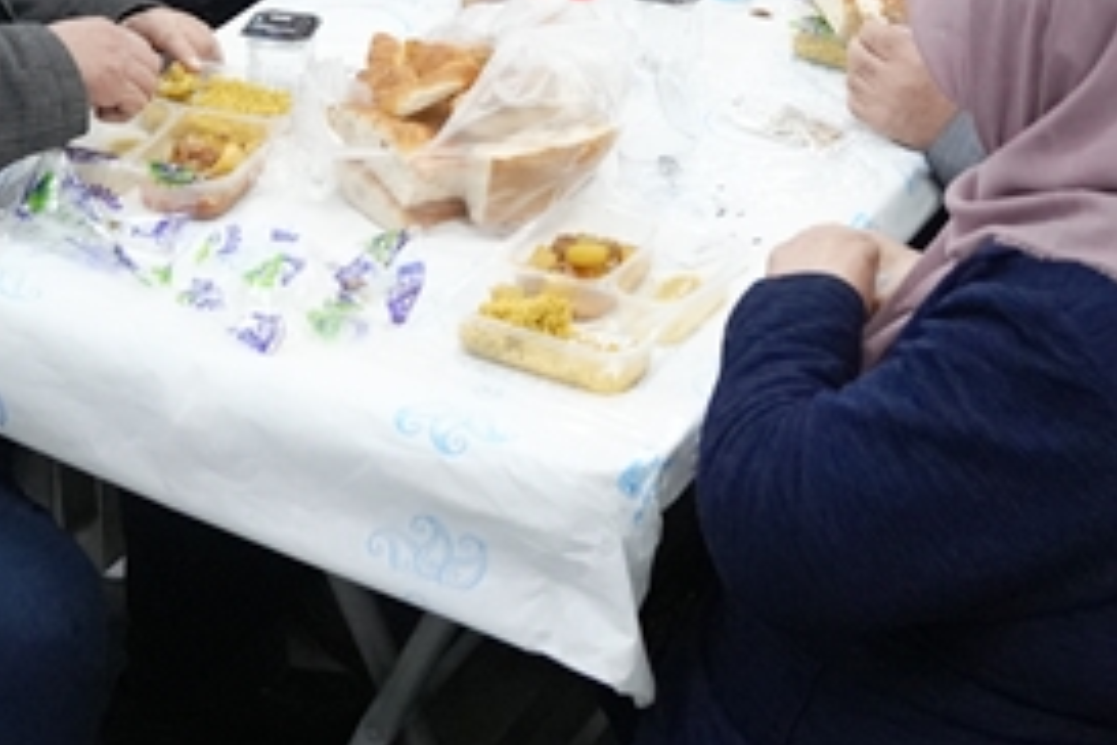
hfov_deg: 22.6
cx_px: 593
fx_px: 2792
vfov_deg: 13.9
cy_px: -485
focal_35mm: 90
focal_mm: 24
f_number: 4
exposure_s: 1/200
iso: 5000
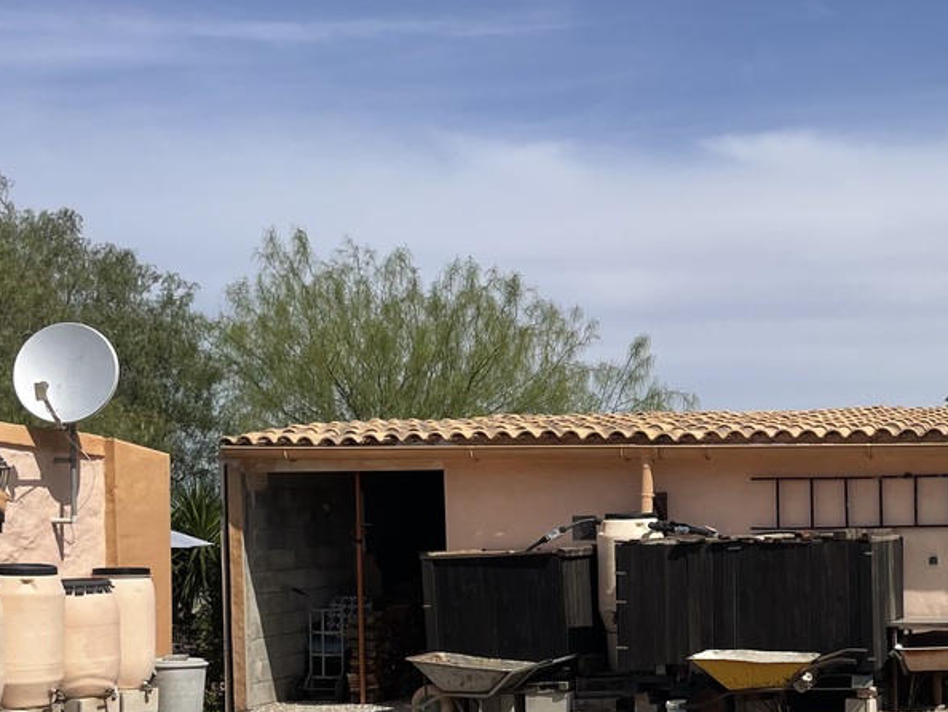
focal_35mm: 56
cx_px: 884
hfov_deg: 32.3
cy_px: 573
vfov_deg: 25.6
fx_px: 1534
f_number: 1.6
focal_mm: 4.2
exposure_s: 1/6897
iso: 32
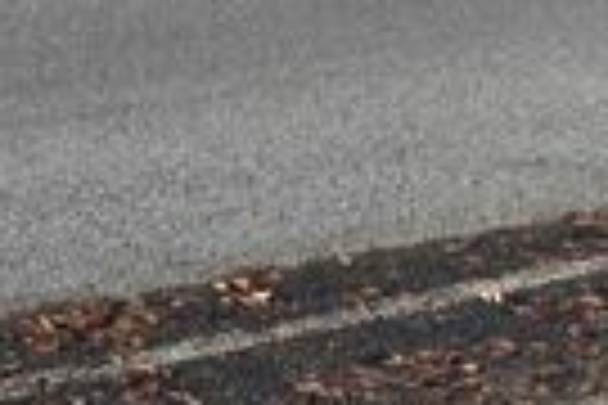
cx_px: -545
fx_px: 3462
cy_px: -364
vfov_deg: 6.5
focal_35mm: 205
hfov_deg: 9.5
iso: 200
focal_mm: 24
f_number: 9
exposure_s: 1/320
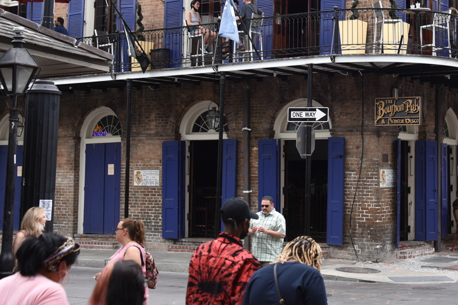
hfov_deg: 28.2
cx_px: 325
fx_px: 903
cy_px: 60
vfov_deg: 19.0
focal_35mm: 71
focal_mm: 40
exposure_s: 1/125
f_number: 5.6
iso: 100
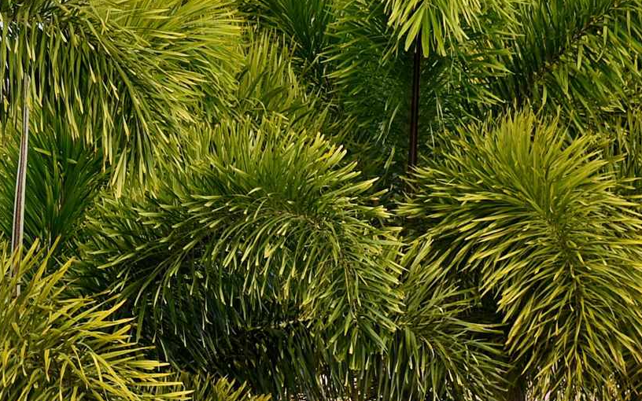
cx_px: -486
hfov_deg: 5.4
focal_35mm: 384
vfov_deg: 3.4
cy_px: -342
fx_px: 6719
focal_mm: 100
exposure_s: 1/200
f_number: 10
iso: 100
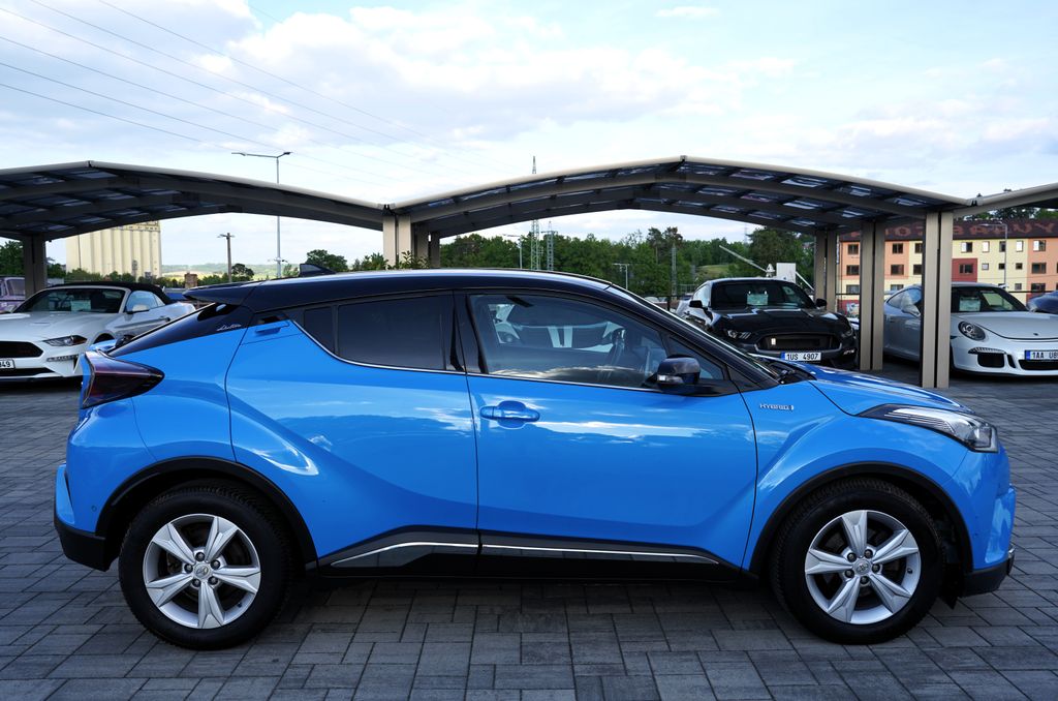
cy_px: 350
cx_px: 529
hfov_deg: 62.0
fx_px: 880
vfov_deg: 43.4
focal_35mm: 30
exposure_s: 1/160
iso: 100
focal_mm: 30
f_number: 6.3
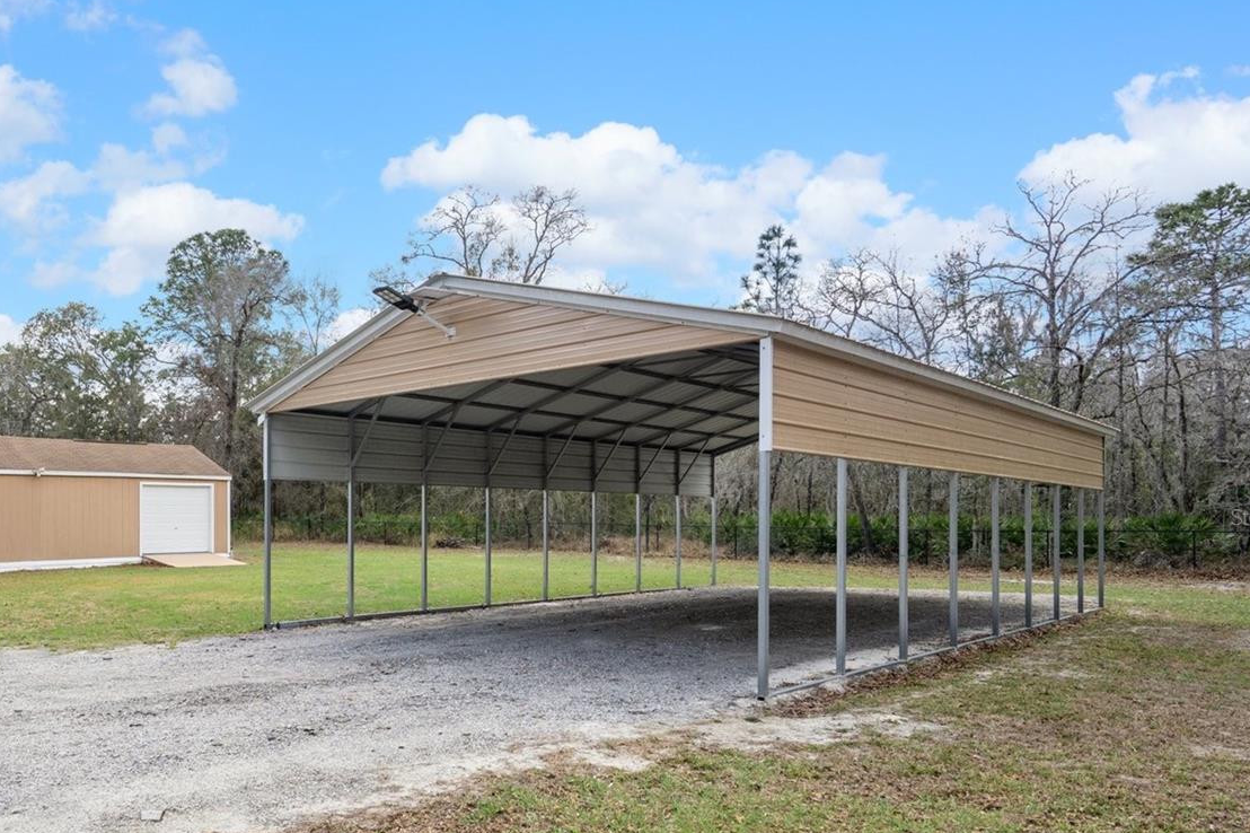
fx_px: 902
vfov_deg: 49.1
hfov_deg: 67.7
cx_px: 429
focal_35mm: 26
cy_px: 517
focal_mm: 18
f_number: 8
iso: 320
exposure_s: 1/80
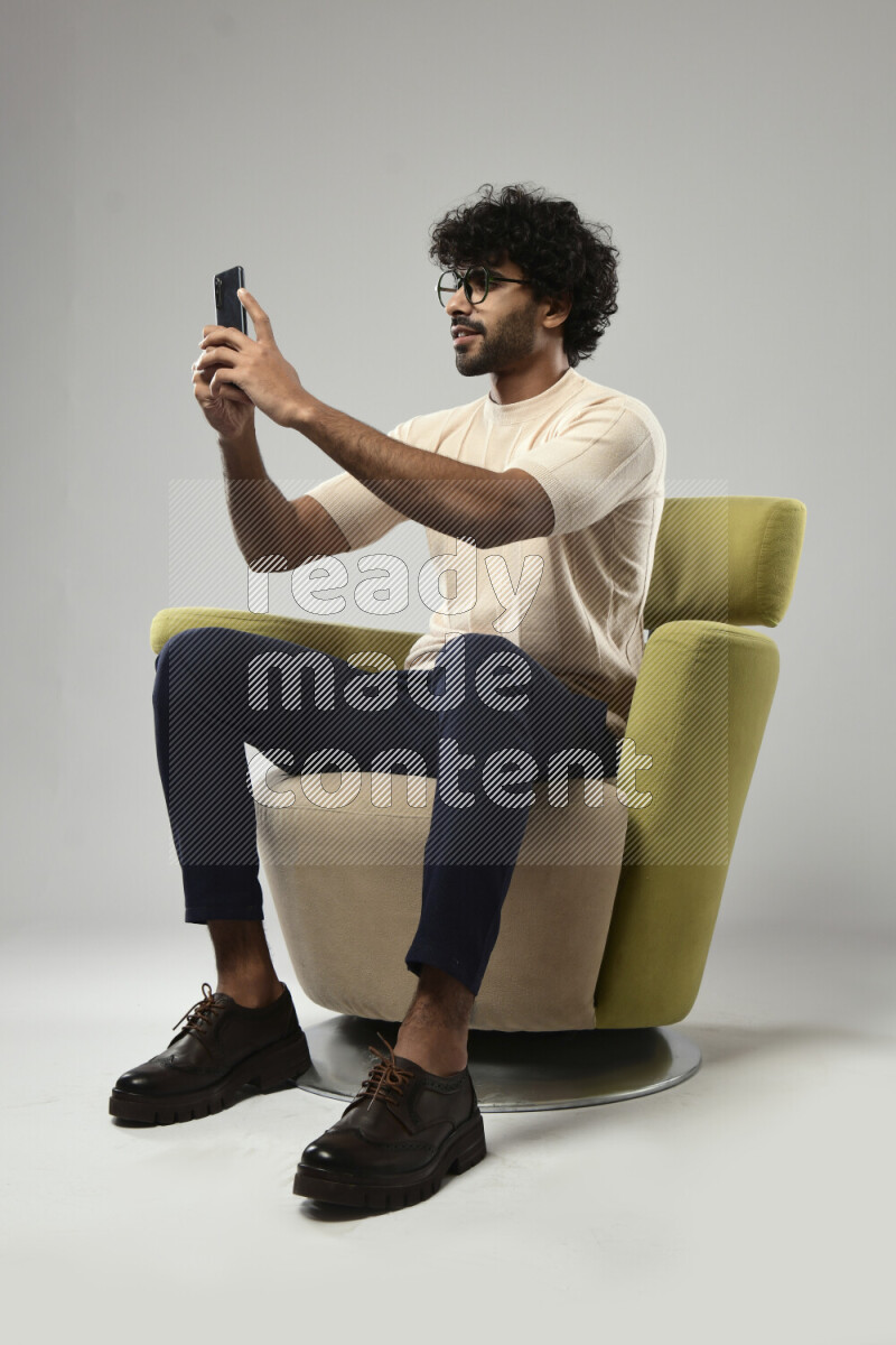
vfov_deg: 48.5
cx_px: 448
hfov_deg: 33.4
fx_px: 1493
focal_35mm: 40
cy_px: 672
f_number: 5.6
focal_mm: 40
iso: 400
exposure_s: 1/125
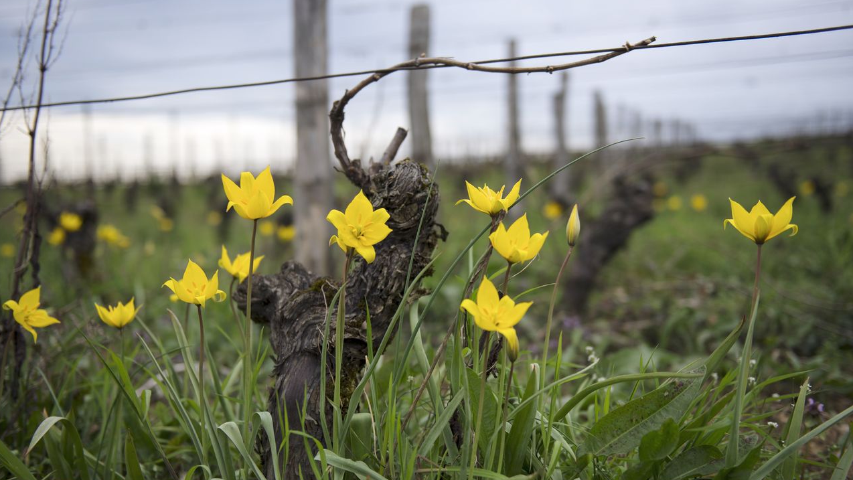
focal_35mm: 40
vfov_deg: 29.7
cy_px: 258
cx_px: 425
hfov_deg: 50.5
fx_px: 905
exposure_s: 1/800
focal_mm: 38
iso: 100
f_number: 2.8
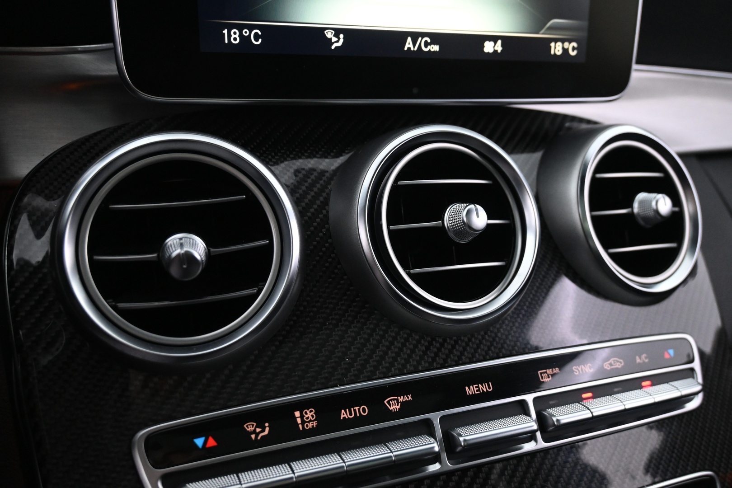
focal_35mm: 32
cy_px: 244
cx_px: 366
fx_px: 640
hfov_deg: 59.5
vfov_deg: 41.7
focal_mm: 21
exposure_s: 1/30
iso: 2000
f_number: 4
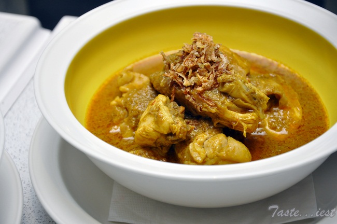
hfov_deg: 21.9
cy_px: 112
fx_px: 870
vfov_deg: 14.7
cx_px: 168
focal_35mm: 93
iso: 800
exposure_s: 1/100
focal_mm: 62
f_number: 5.6
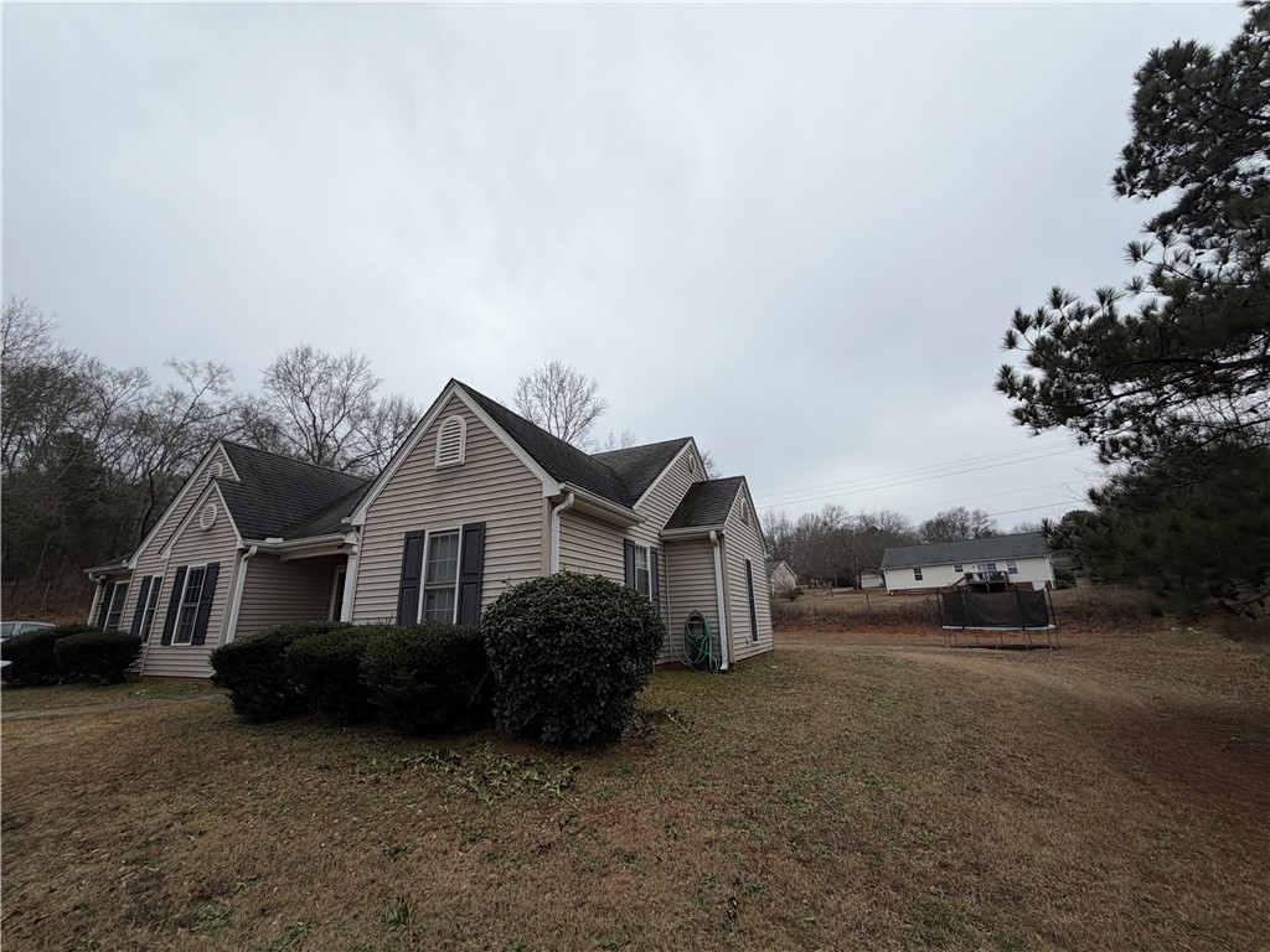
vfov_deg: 85.7
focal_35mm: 14
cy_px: 476
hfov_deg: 102.1
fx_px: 514
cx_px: 635
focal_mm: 2.22
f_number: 2.2
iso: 40
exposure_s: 1/770
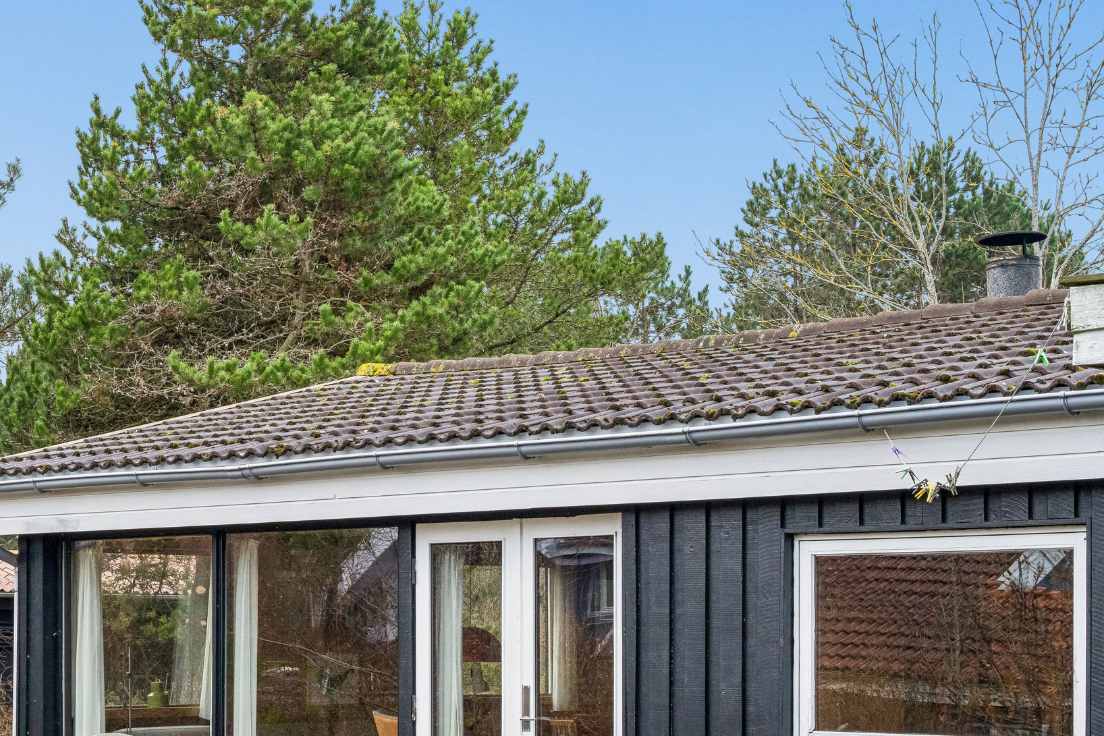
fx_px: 2361
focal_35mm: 77
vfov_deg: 17.5
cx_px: 306
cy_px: 630
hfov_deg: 26.1
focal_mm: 42
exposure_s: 1/100
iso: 1250
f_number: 8
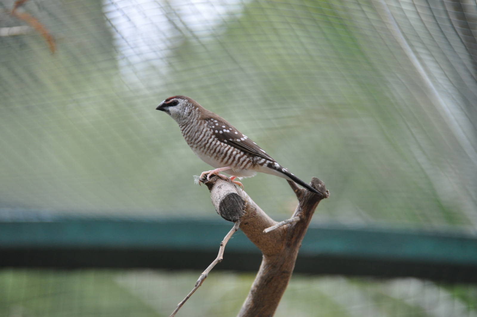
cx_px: 238
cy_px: 158
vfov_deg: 3.0
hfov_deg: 4.6
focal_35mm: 450
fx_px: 5956
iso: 1000
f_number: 5.6
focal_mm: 300
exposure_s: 1/500
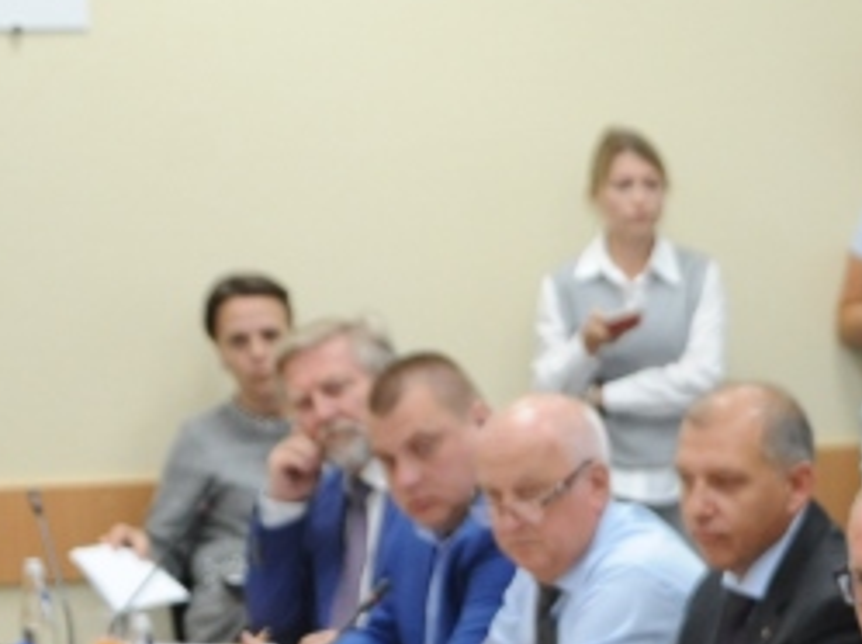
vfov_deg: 7.6
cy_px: 1127
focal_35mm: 190
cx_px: 1052
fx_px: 4725
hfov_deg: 10.3
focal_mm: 48
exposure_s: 1/125
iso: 2000
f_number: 4
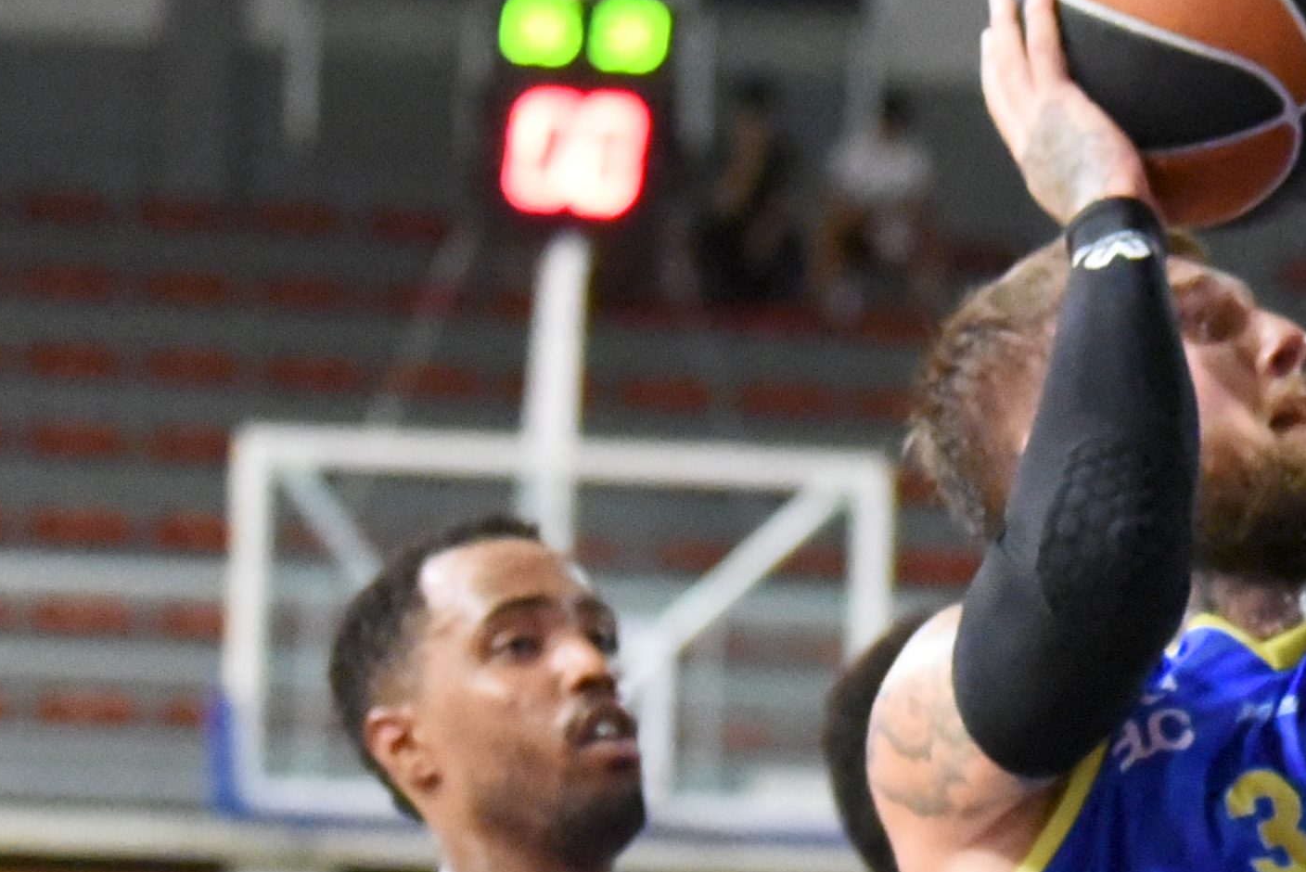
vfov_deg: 4.6
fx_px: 10851
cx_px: 1620
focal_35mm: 299
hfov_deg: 6.8
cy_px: 611
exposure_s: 1/1000
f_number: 2.8
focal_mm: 70
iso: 12800
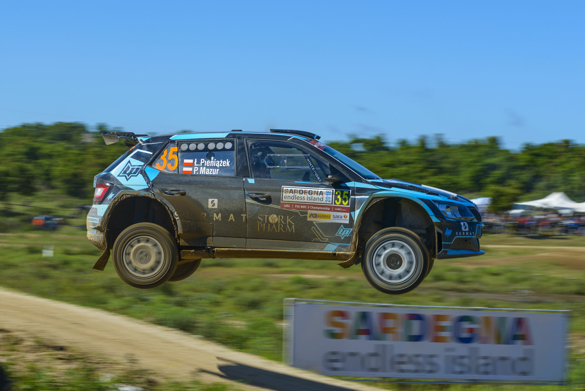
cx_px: 292
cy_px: 196
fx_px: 1300
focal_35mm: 80
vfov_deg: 17.1
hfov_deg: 25.4
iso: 100
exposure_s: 1/250
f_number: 7.1
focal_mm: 80
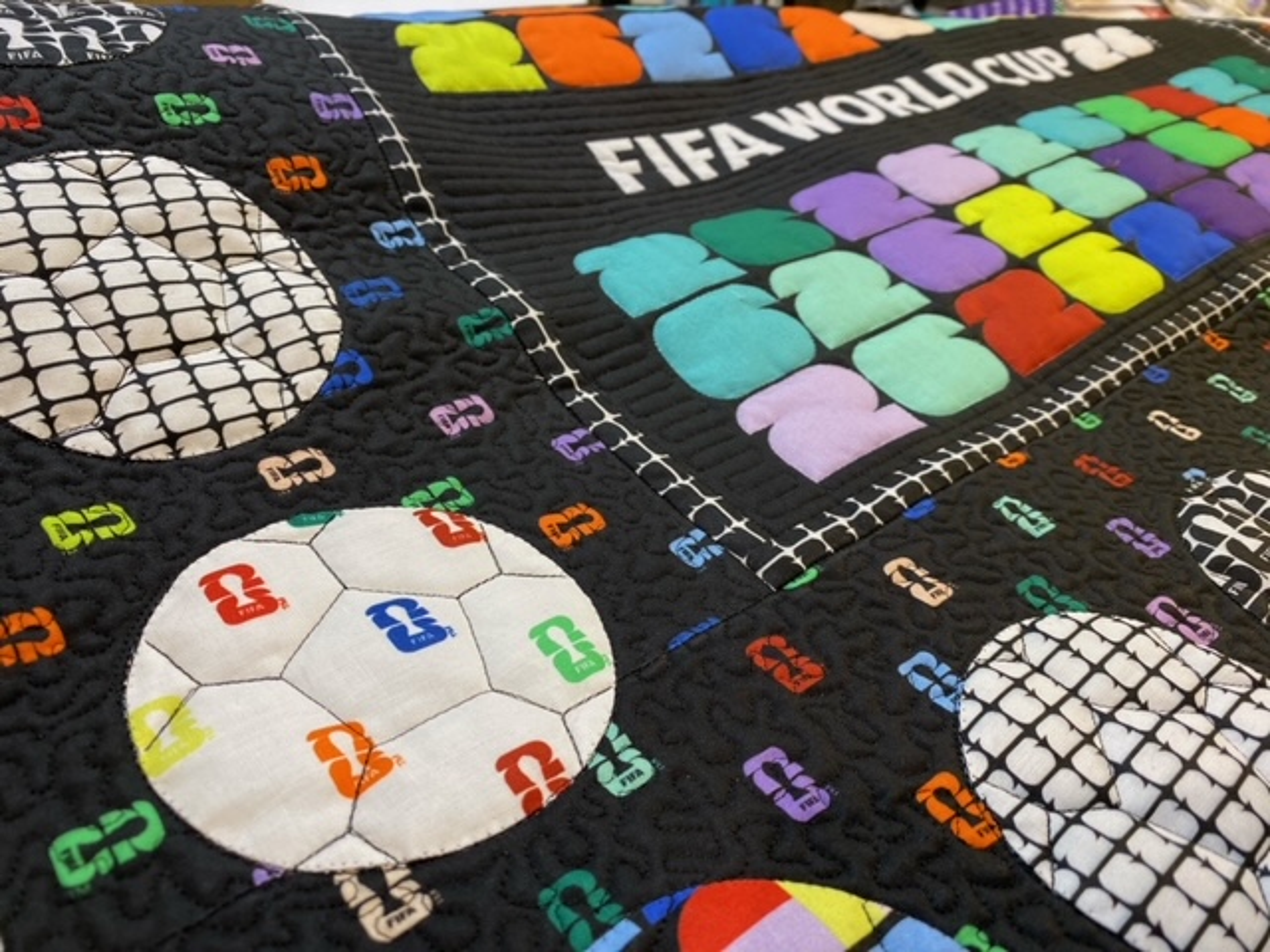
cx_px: 635
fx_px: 954
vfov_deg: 53.1
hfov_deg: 67.3
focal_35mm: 26
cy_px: 476
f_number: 1.8
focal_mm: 4.25
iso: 100
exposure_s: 1/120
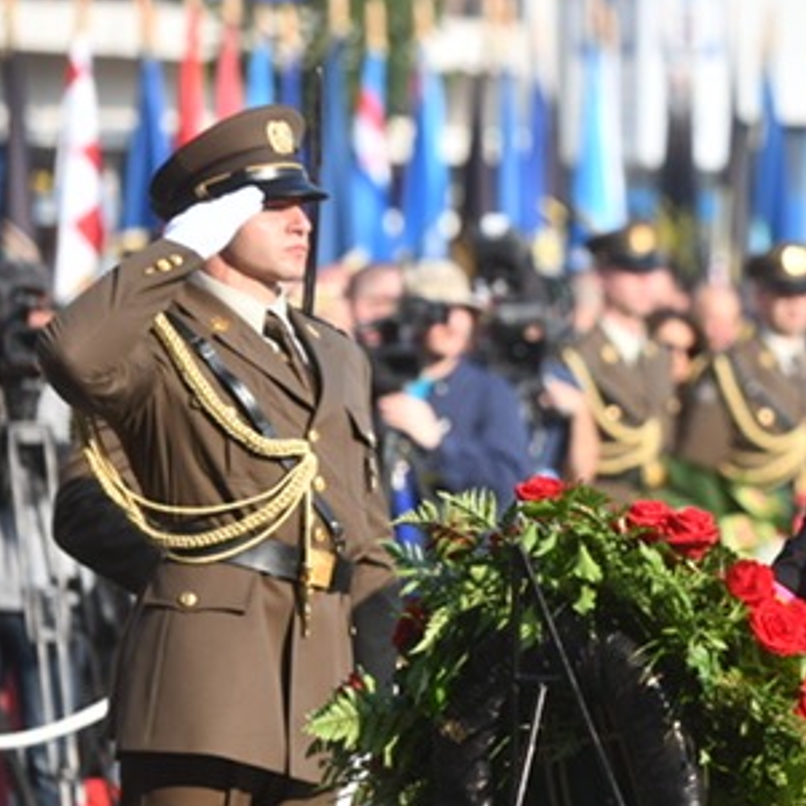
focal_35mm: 244
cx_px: 852
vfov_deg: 7.2
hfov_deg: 7.1
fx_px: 6428
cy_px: 462
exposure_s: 1/3200
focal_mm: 135
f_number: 4
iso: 400
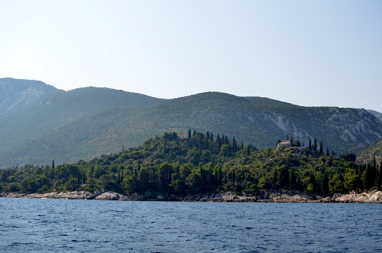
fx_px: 556
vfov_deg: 25.6
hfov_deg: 37.9
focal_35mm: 52
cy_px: 126
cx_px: 191
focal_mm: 35
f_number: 4
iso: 125
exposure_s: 1/1000
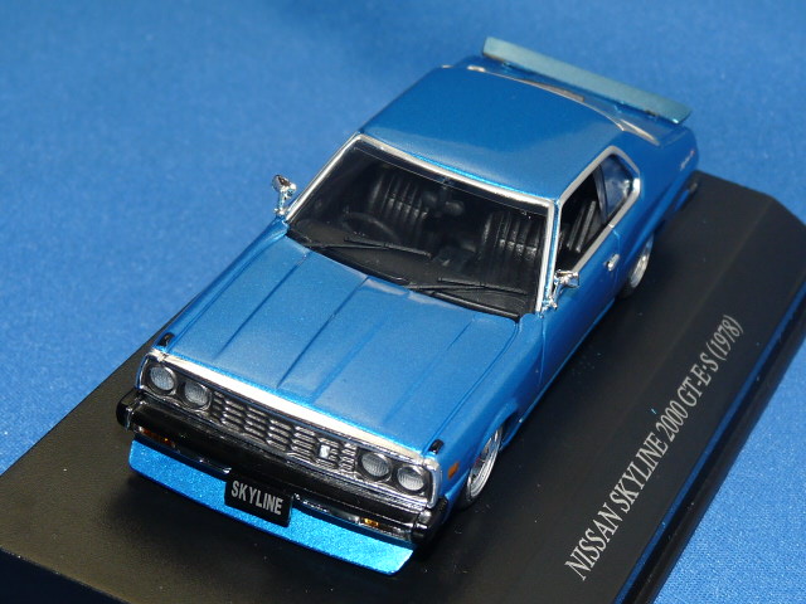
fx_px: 2422
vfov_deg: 14.2
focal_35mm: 104
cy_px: 302
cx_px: 403
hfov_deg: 18.9
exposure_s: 1/30
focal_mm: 10.4
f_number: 4
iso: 100
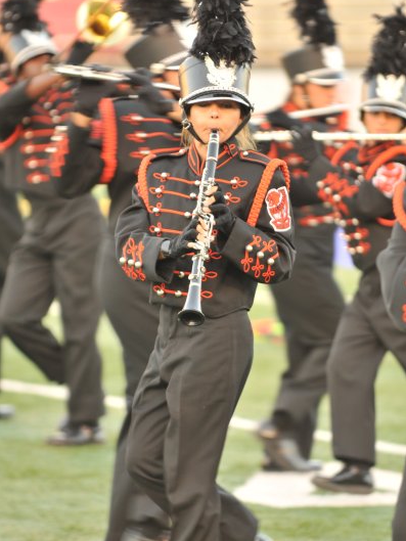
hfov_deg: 4.5
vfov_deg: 6.1
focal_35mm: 327
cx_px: 203
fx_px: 5112
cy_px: 294
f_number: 2.8
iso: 200
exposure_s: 1/125
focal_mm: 200
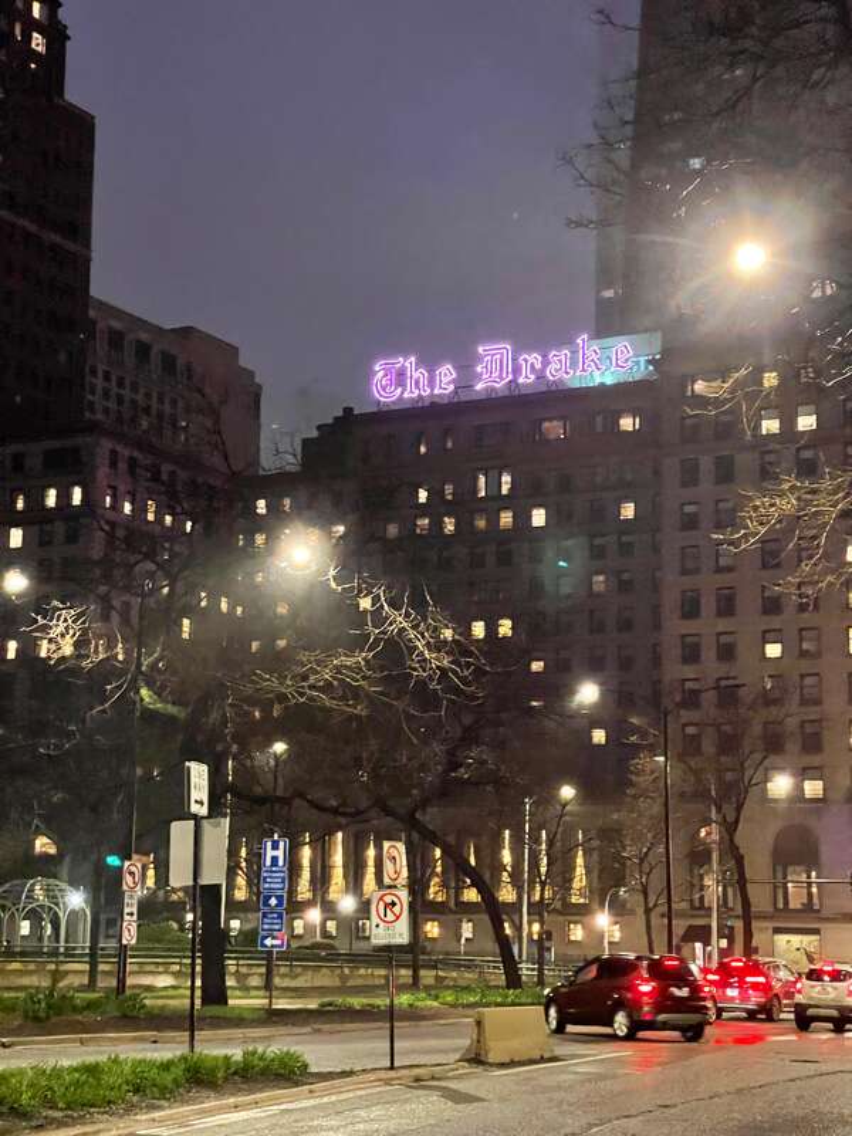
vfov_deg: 30.3
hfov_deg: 22.9
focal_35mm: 64
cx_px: 426
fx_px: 2100
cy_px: 568
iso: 1250
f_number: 2.2
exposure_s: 1/30
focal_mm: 7.5
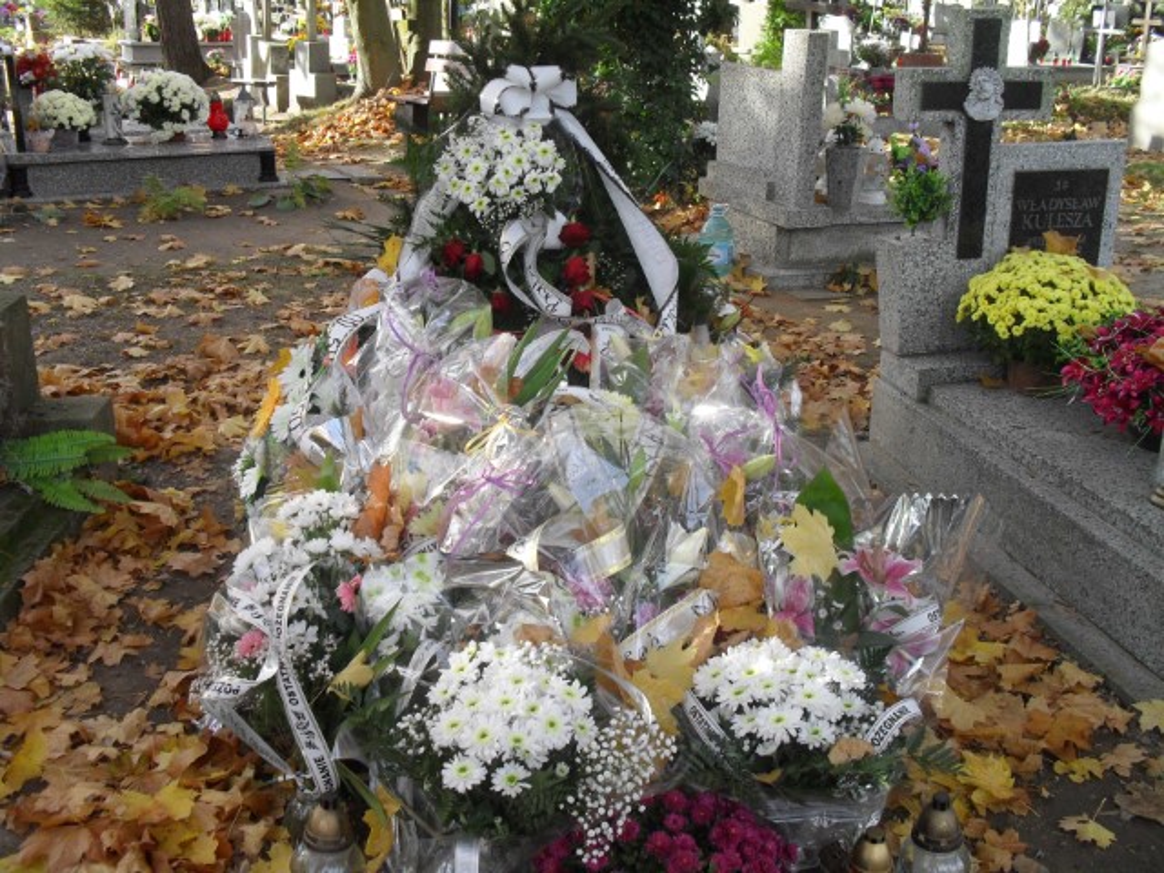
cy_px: 436
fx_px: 1177
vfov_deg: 40.7
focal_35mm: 35
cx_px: 582
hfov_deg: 52.6
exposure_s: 1/125
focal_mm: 6.3
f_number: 3.2
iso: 100
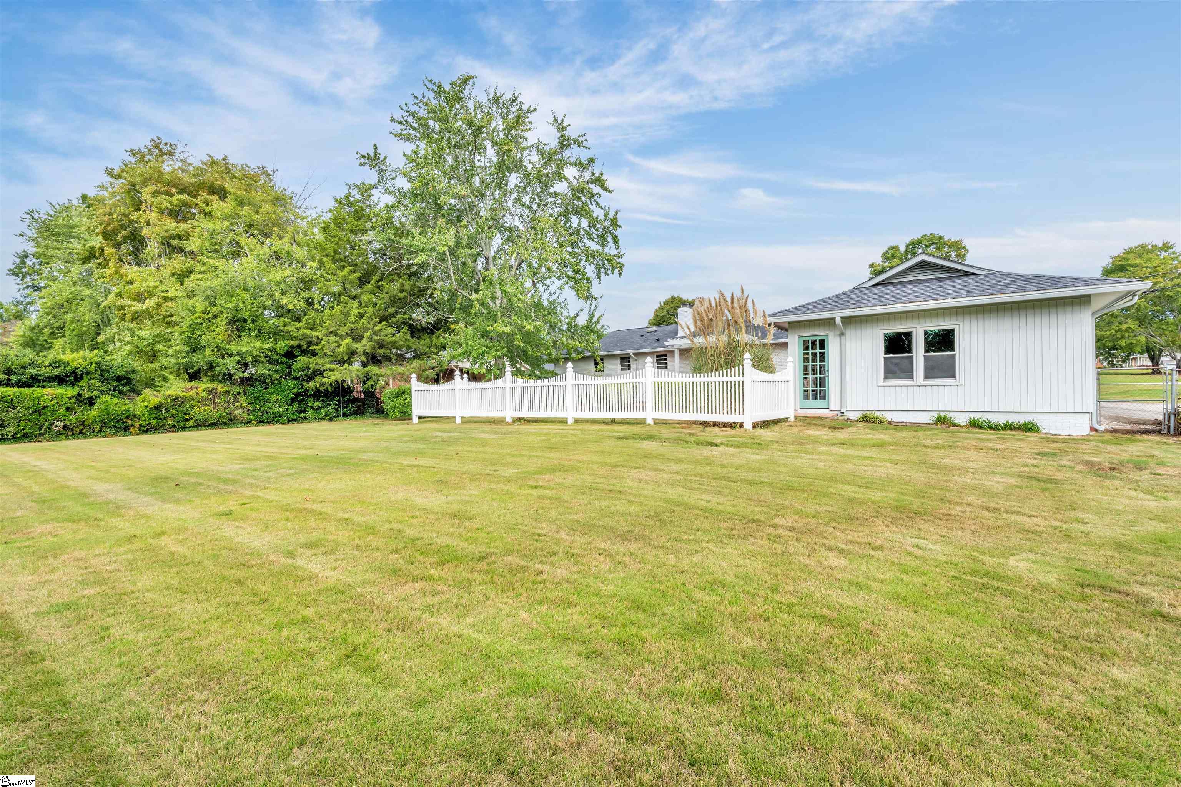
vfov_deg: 73.7
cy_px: 394
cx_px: 590
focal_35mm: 16
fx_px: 525
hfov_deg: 96.7
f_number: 9
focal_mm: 16
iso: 250
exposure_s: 1/250
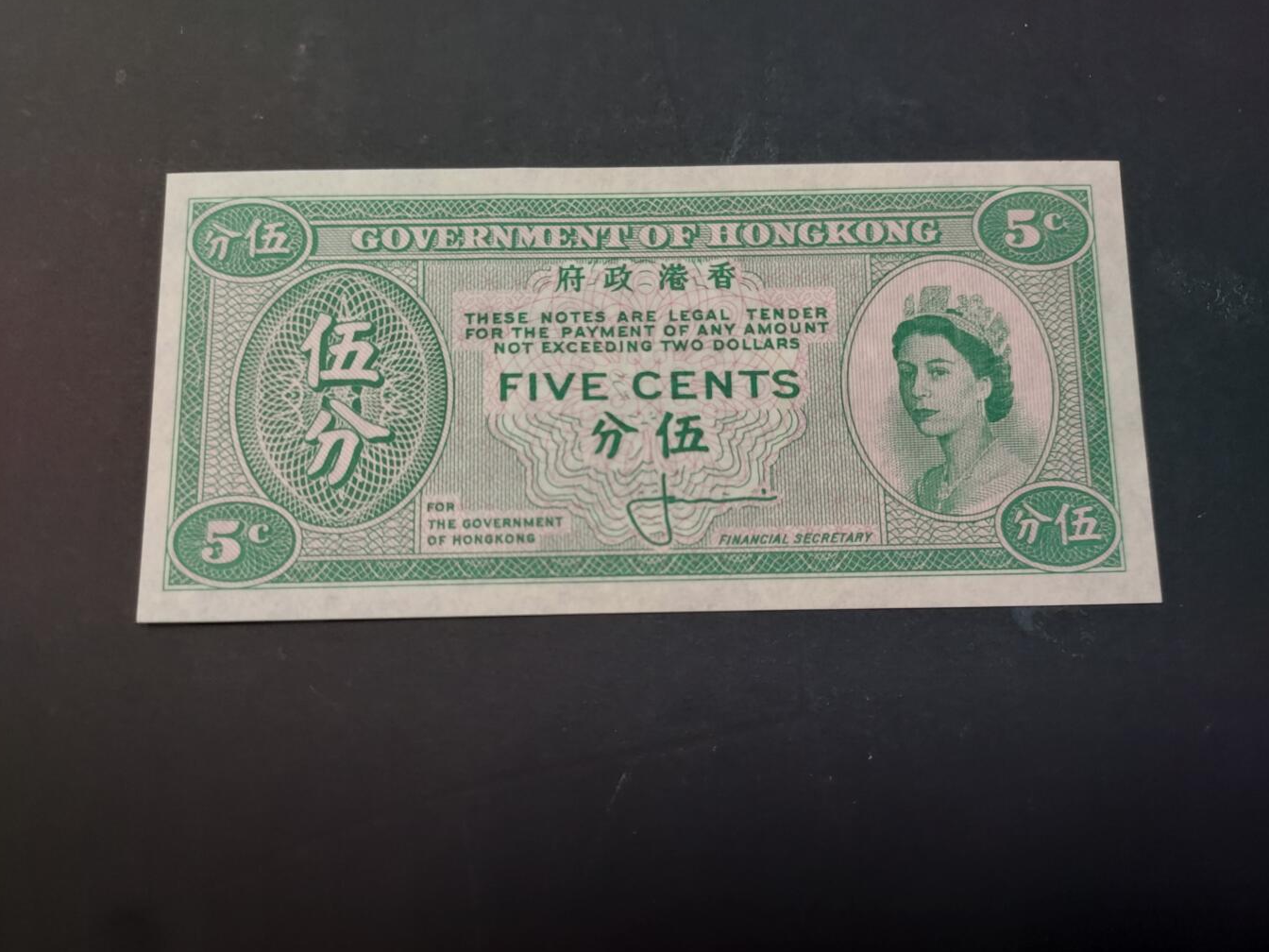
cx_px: 621
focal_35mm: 25
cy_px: 484
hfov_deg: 69.4
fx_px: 916
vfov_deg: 54.9
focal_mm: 4.6
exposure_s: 1/50
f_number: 1.8
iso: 125
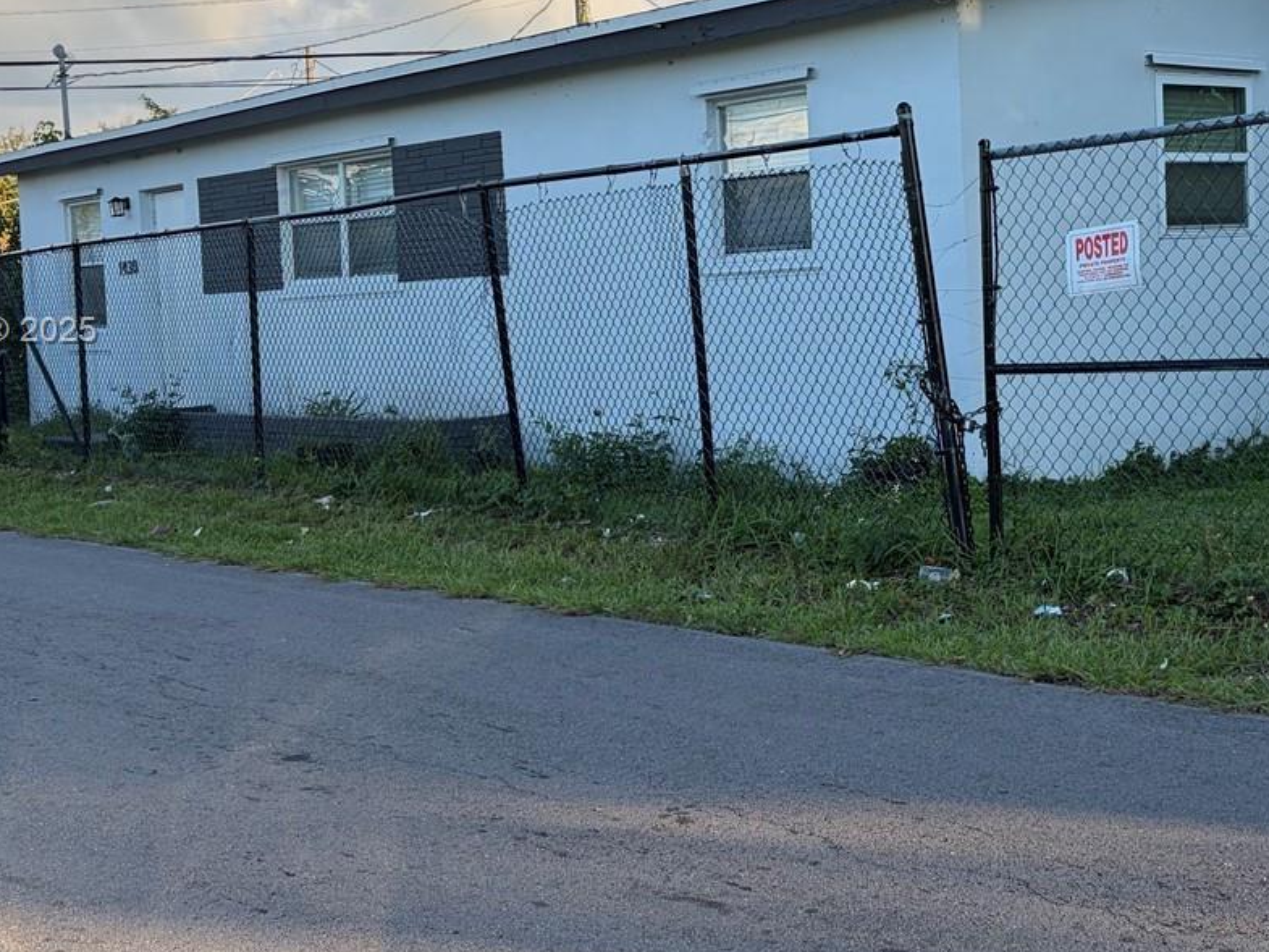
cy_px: 333
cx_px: 873
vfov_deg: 27.4
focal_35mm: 53
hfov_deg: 35.7
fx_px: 1943
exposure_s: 1/973
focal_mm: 5.96
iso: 50
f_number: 1.6
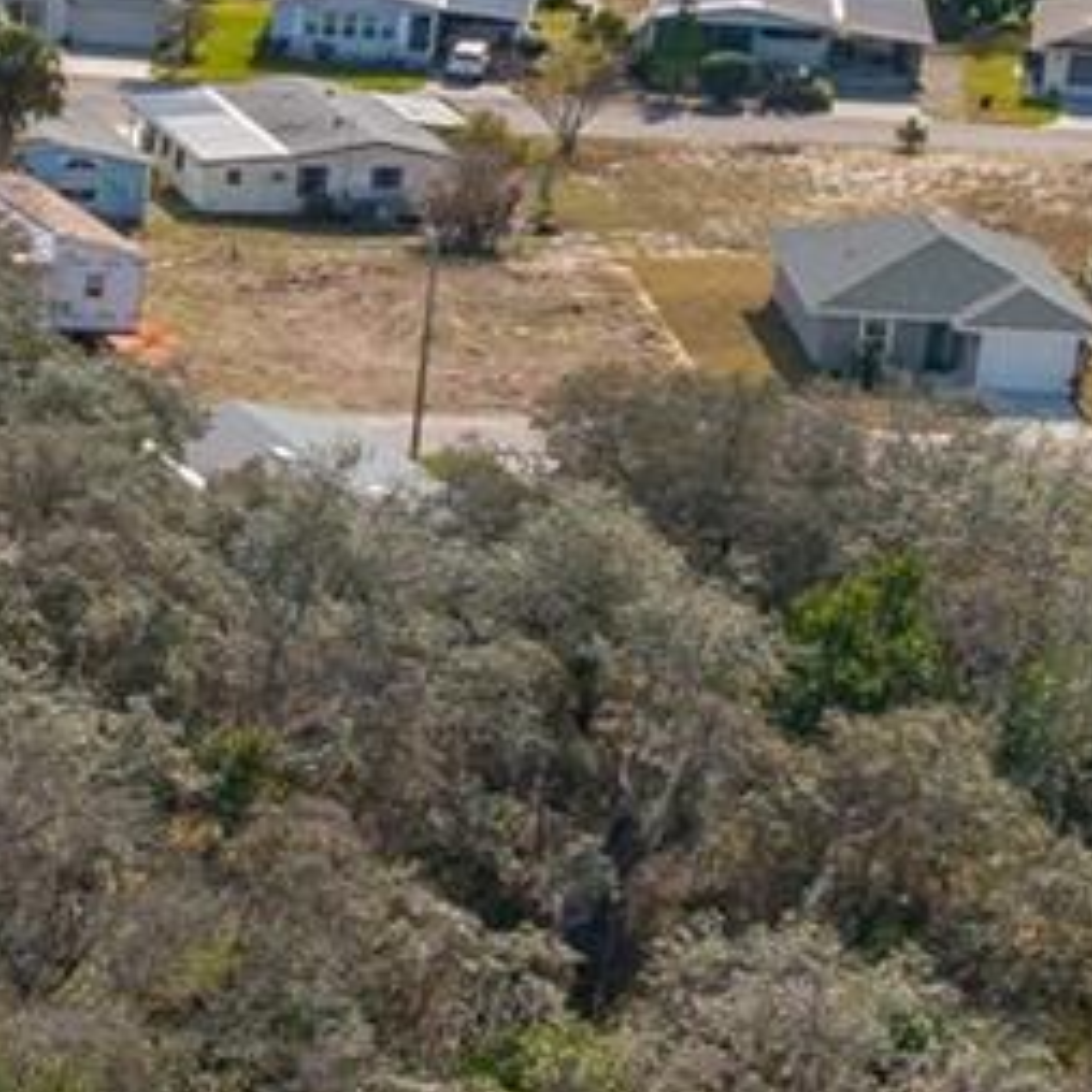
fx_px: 5354
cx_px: -1707
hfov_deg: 9.9
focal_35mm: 150
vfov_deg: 11.6
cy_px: 733
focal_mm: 10.26
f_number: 7.1
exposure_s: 1/240
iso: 100
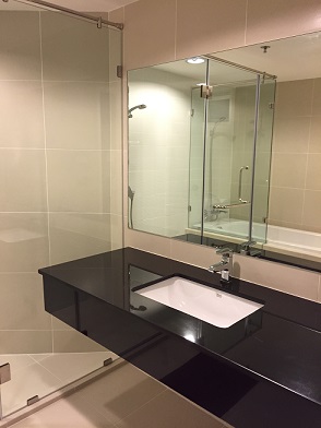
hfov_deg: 48.2
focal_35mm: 29
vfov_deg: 61.7
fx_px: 359
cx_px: 160
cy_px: 214
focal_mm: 4.15
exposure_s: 1/33
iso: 200
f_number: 2.2
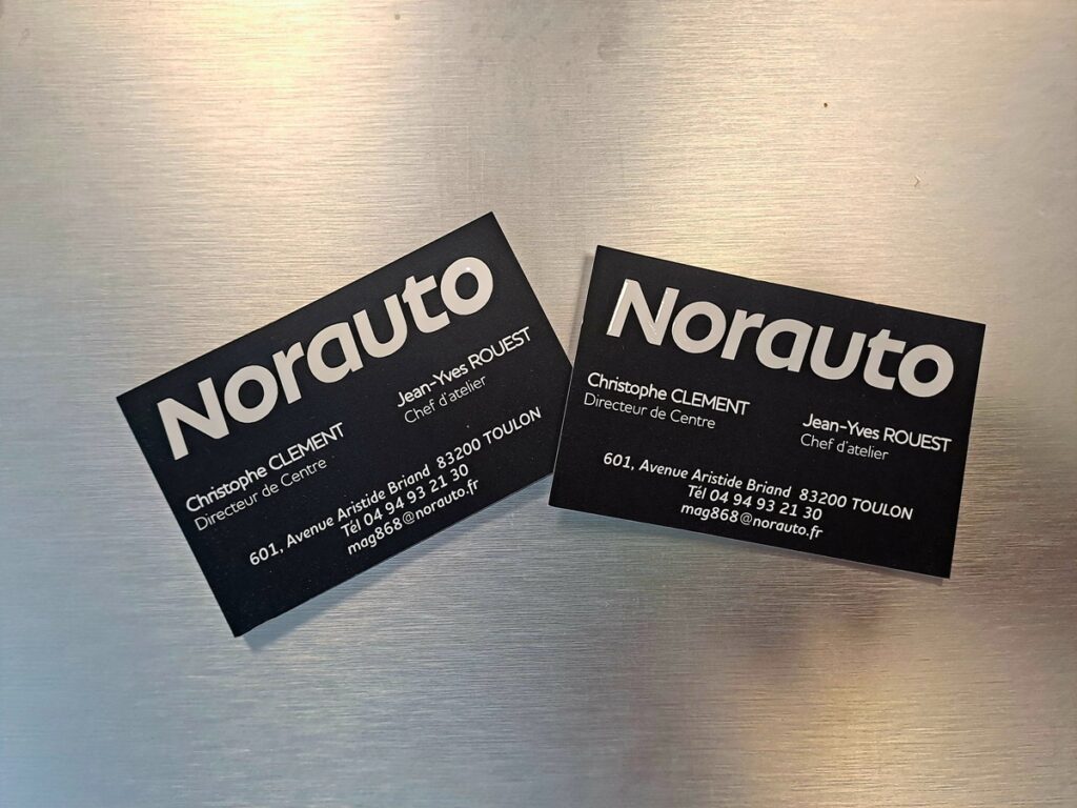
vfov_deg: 54.9
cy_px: 404
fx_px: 778
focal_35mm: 25
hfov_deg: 69.4
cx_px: 538
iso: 100
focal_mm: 4.65
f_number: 1.8
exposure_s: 1/50
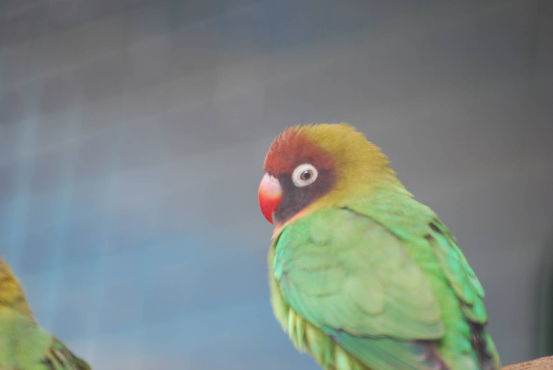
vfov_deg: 5.4
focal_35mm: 255
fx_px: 3922
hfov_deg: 8.1
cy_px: 185
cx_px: 276
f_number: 5
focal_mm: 170
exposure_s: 1/125
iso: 200
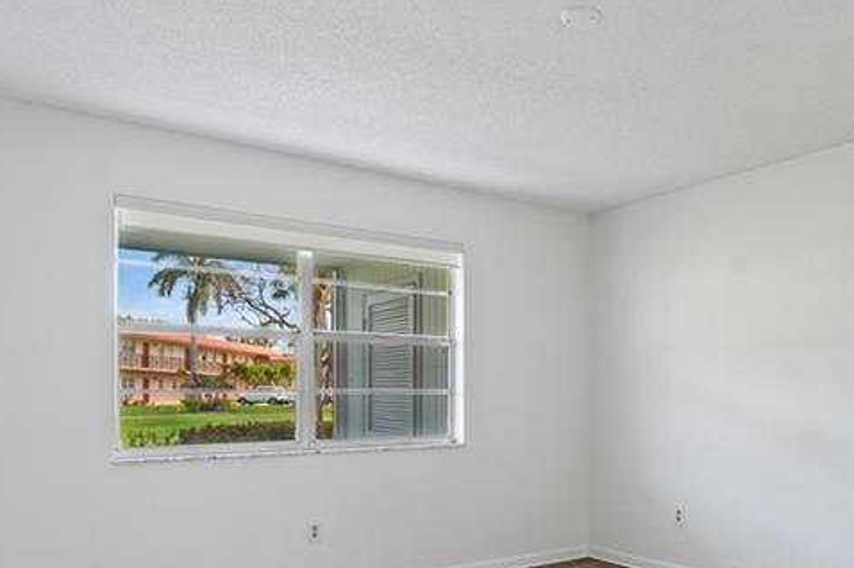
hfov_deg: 59.7
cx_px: 604
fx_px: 711
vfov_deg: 42.3
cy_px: 422
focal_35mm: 30
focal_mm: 14
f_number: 9
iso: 250
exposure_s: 1/2.5
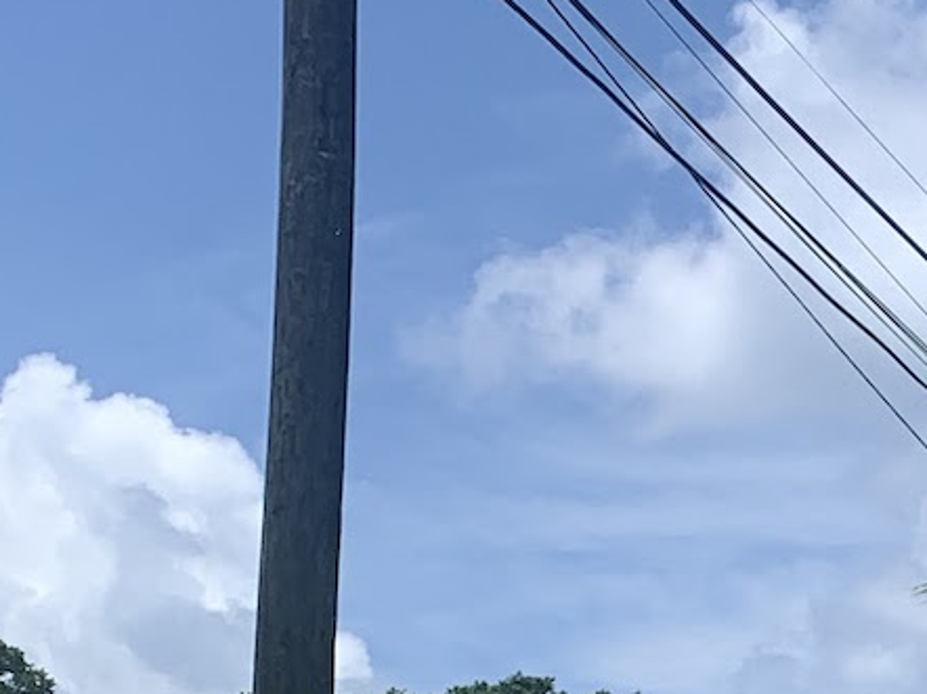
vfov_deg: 12.3
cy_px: 1145
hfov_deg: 16.1
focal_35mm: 113
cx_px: 1346
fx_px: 3024
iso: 25
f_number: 1.8
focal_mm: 4.25
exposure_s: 1/2611
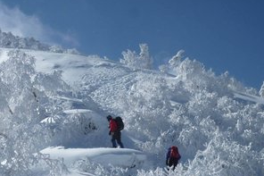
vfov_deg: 15.1
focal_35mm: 90
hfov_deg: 22.6
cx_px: 164
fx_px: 660
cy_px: 122
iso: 100
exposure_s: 1/800
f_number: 7.1
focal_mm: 11.3
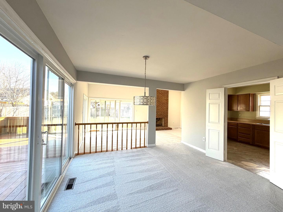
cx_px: 142
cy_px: 106
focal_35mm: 14
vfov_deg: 85.7
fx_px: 114
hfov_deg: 102.1
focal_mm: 2.22
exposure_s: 1/121
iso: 64
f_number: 2.2
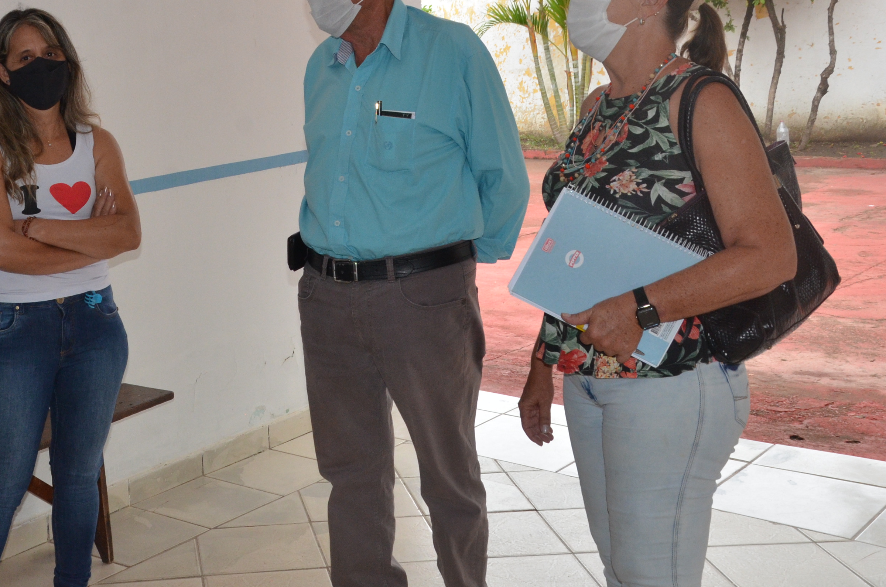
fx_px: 1419
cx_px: 233
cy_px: 176
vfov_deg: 23.2
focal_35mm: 58
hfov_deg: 34.0
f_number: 9
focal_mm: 25
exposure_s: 1/250
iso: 1000
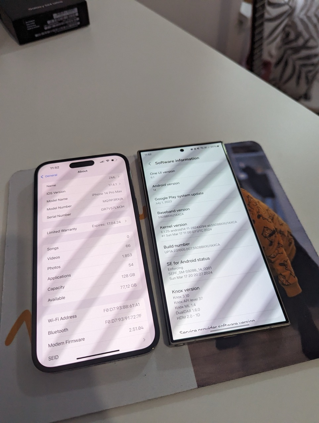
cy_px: 212
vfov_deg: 71.5
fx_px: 294
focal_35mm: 24
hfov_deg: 56.9
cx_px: 160
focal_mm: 6.81
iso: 989
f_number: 1.85
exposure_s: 1/1332
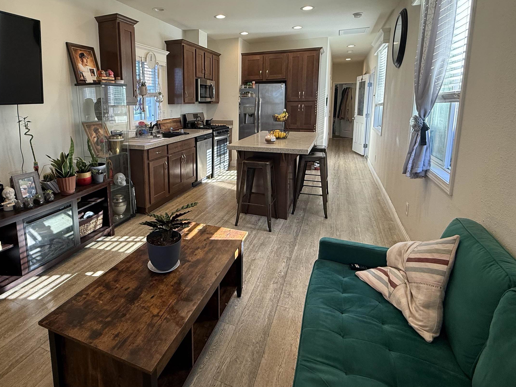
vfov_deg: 65.1
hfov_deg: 80.8
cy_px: 148
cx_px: 208
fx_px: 298
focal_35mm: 20
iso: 160
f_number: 2.2
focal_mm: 2.22
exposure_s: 1/120
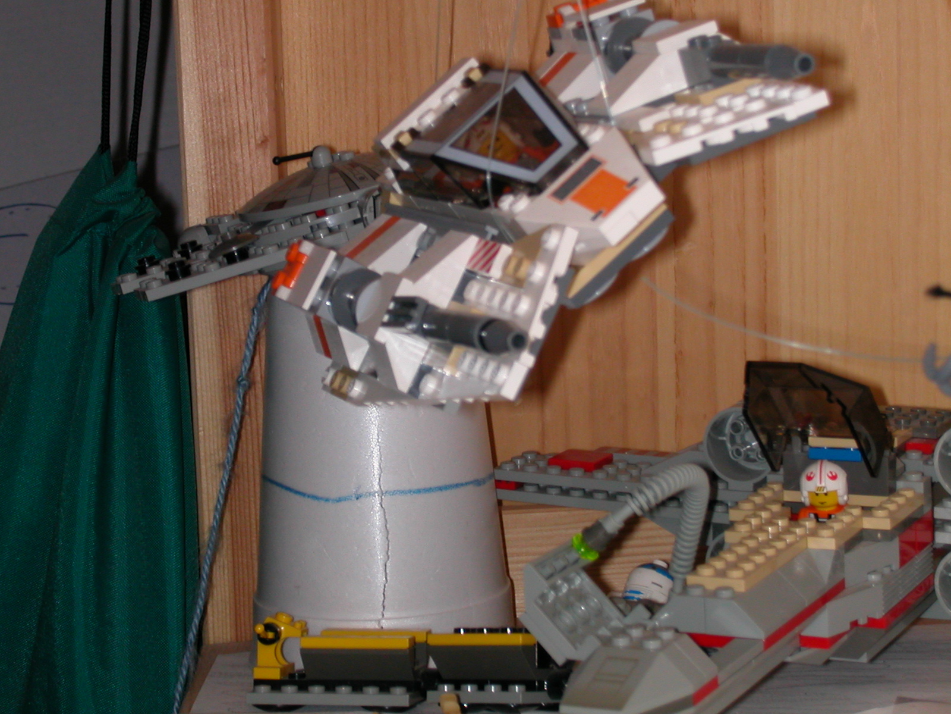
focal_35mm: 92
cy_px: 357
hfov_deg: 21.3
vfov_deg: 16.1
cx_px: 476
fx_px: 2528
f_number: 4.4
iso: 100
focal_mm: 14
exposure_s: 1/59.9
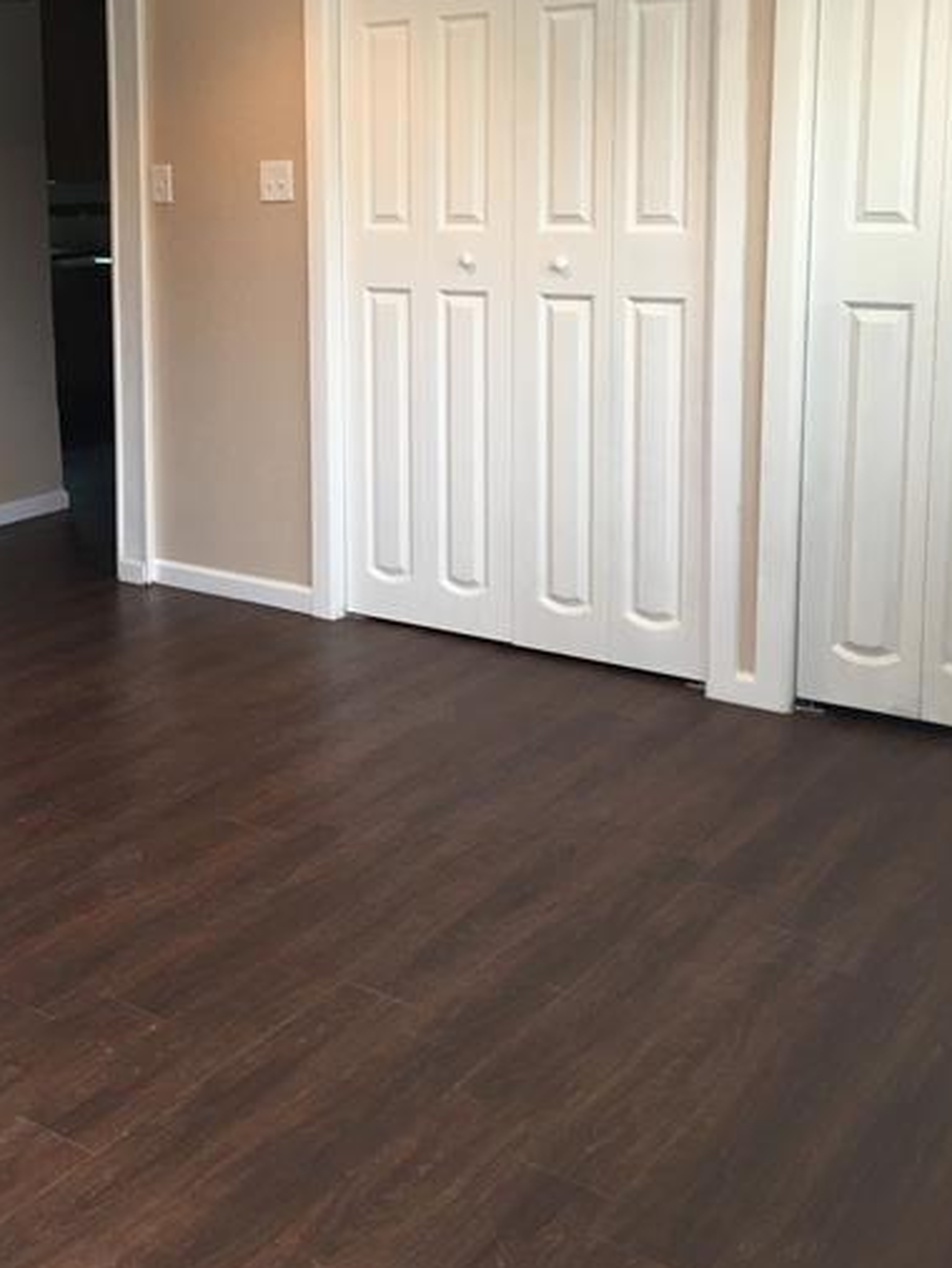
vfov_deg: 42.2
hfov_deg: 32.4
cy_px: 401
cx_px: 256
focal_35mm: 44
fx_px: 1612
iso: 32
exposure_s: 1/15
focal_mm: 4.15
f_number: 2.2
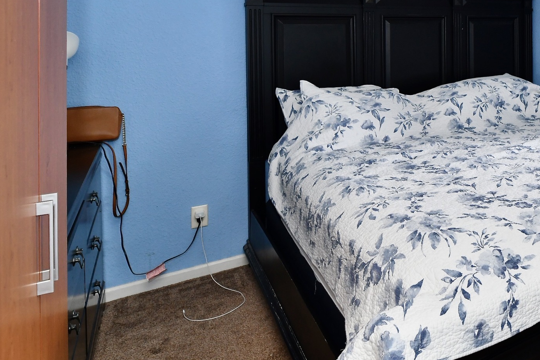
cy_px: 40
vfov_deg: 39.5
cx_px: 556
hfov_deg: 48.1
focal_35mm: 31
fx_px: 465
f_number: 6.3
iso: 640
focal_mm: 14
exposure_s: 1/60
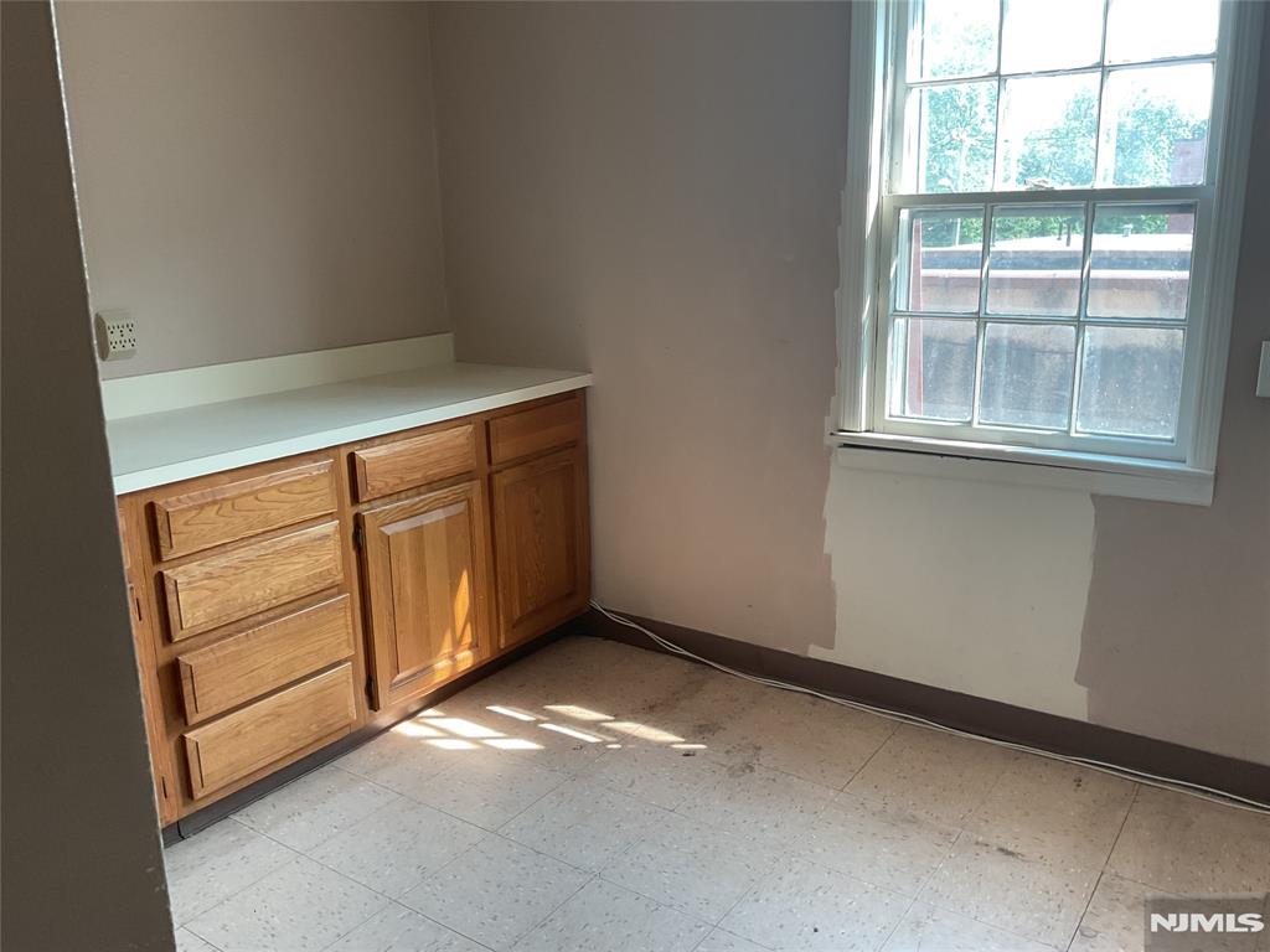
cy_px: 476
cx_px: 635
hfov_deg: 61.7
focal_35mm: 29
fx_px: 1064
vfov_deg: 48.2
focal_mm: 3
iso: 64
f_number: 1.8
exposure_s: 1/120
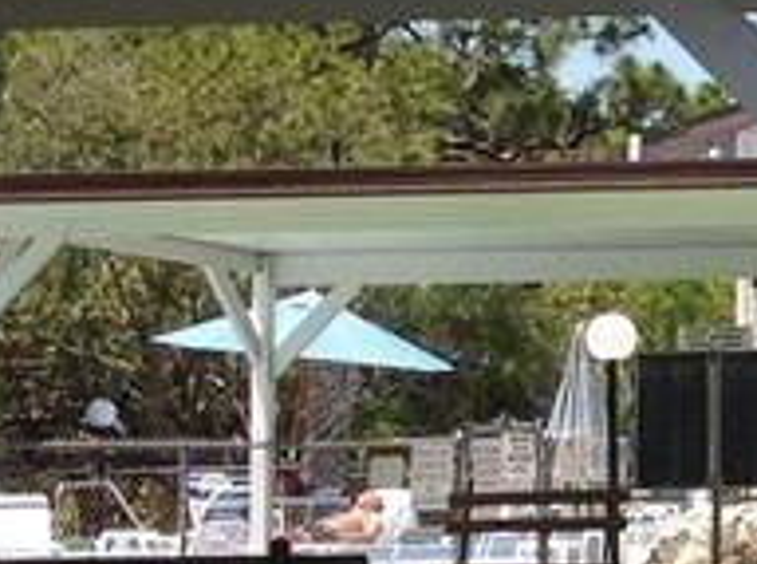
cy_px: 189
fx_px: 4079
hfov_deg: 9.3
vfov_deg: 7.9
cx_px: 1944
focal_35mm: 187
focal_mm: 4.28
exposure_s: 1/1681
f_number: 2.4
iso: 50
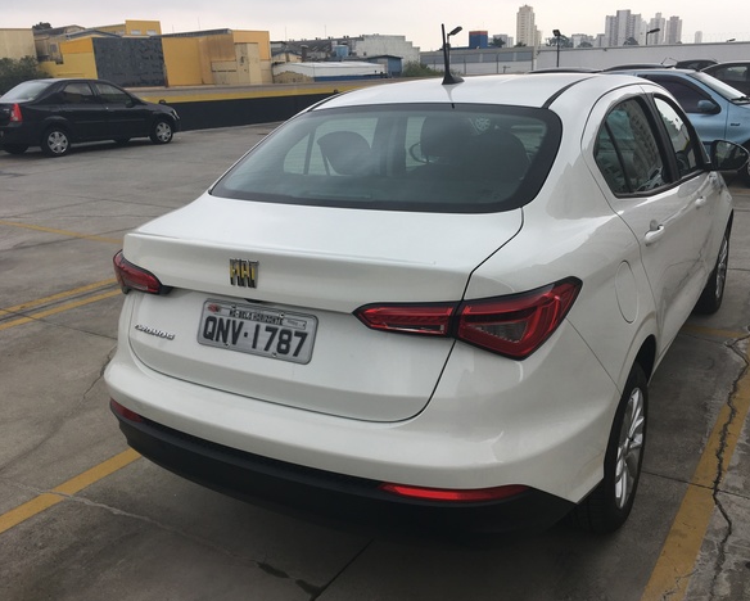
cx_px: 408
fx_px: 689
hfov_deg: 57.1
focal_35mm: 31
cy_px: 299
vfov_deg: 47.2
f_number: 2.2
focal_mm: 4.15
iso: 25
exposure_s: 1/761
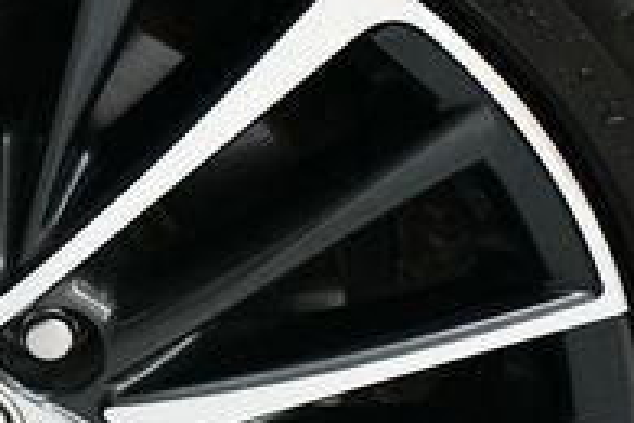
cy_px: 423
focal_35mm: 246
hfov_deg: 8.3
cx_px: -65
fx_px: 4332
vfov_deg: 5.6
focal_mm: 50
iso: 3200
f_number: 4.8
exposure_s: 1/60
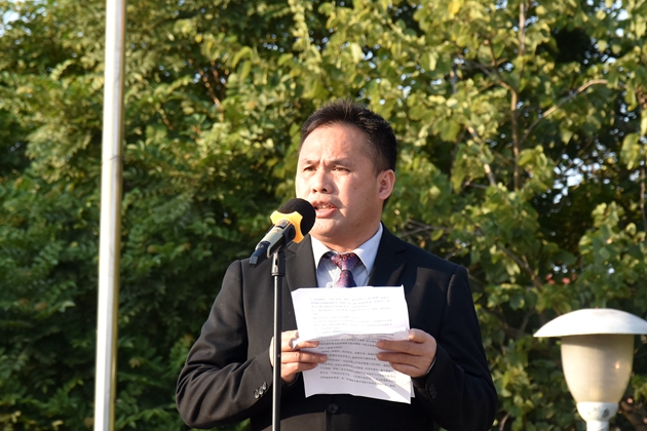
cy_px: 216
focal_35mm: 128
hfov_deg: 16.1
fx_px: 2291
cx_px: 324
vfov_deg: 10.8
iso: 640
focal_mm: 85
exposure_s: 1/500
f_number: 8
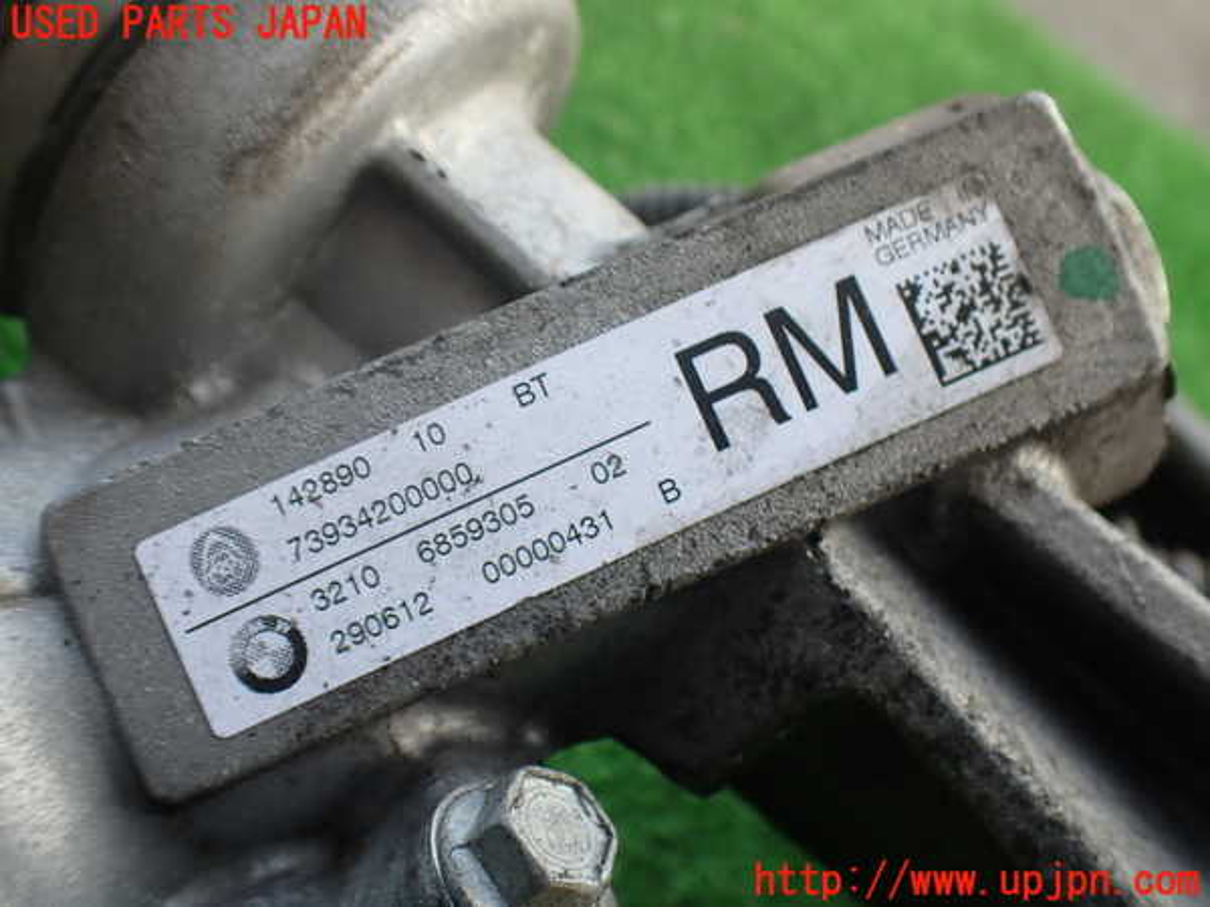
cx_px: 605
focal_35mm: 30
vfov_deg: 46.8
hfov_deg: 60.0
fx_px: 1049
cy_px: 454
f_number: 2.3
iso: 100
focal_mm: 5.4
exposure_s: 1/160
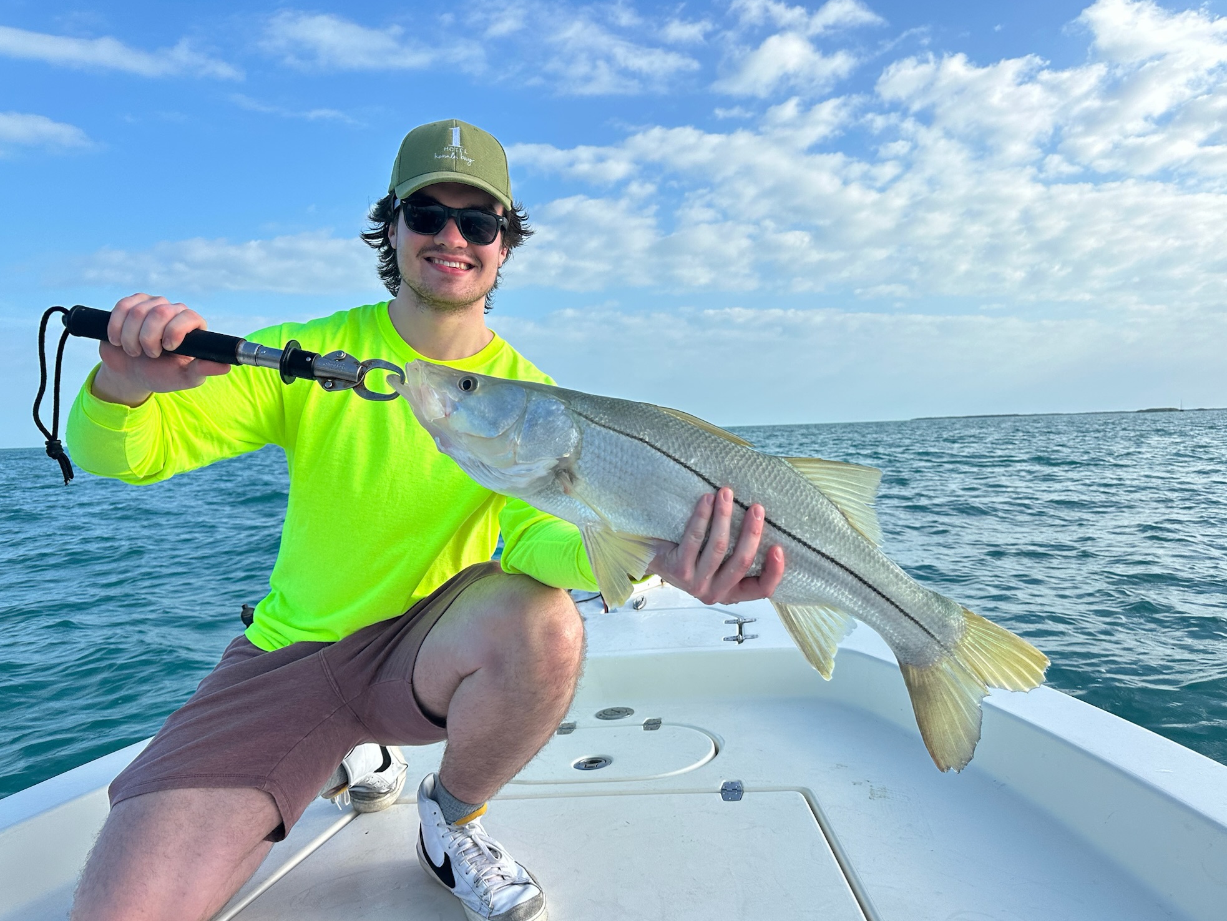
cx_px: 634
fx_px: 886
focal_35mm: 25
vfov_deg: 54.9
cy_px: 472
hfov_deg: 69.4
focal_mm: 6.86
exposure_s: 1/4184
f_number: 1.78
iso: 80
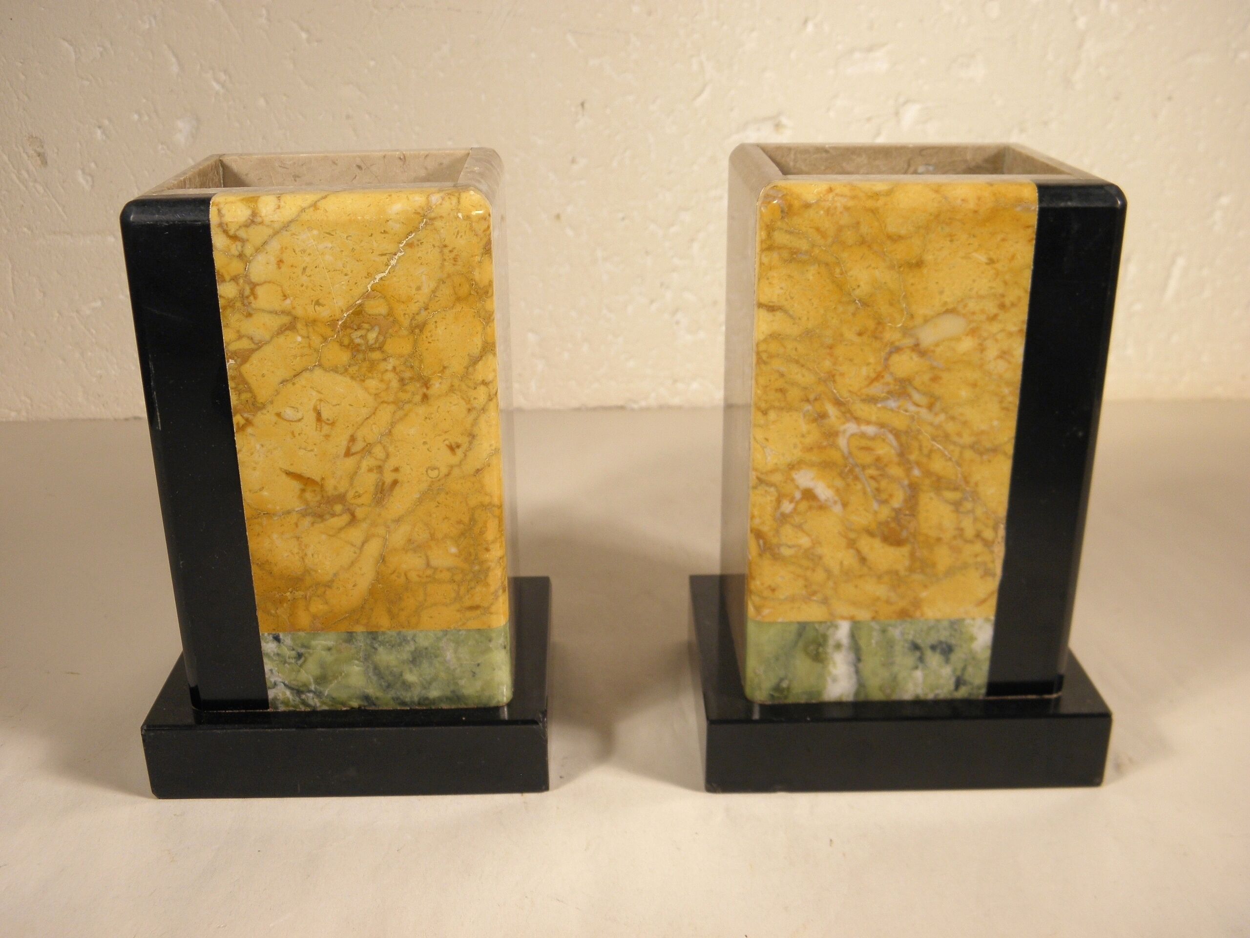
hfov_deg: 54.0
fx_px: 1228
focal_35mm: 34
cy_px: 469
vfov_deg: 41.8
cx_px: 625
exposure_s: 1/50
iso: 100
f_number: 3.7
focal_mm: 6.2
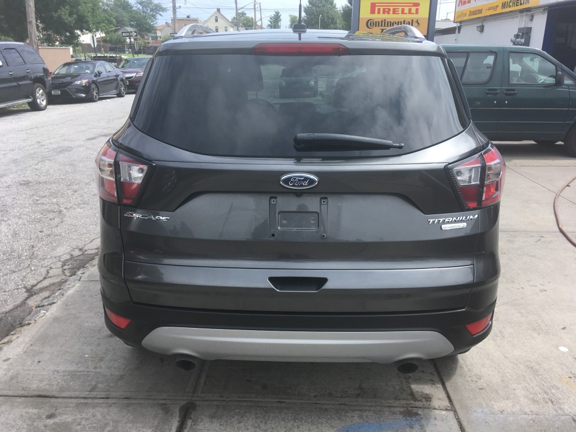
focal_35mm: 29
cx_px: 288
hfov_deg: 61.7
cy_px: 216
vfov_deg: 48.2
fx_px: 483
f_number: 2.2
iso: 25
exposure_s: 1/845
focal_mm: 4.15
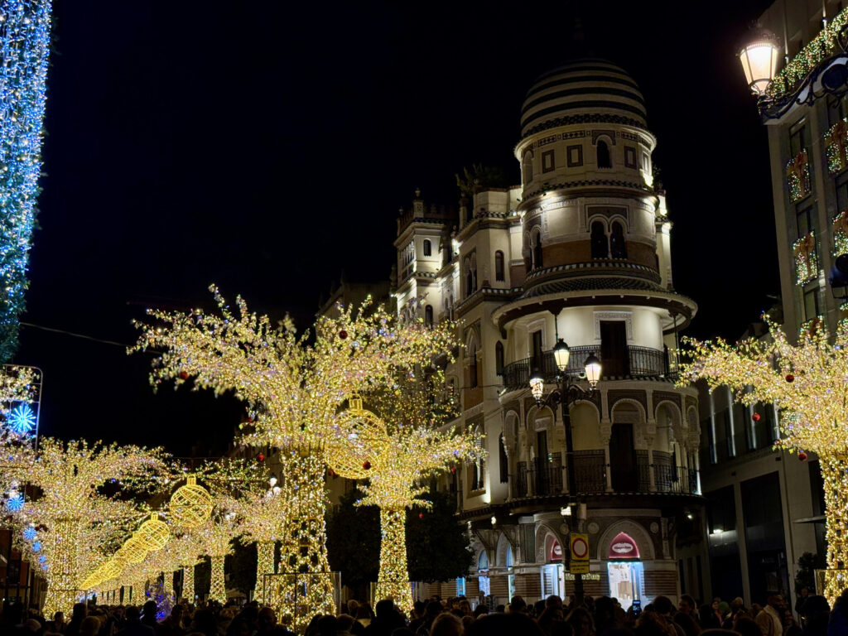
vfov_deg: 30.3
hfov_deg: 39.7
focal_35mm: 48
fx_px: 1176
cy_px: 318
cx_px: 424
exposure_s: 1/100
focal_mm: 6.76
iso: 64
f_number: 1.78
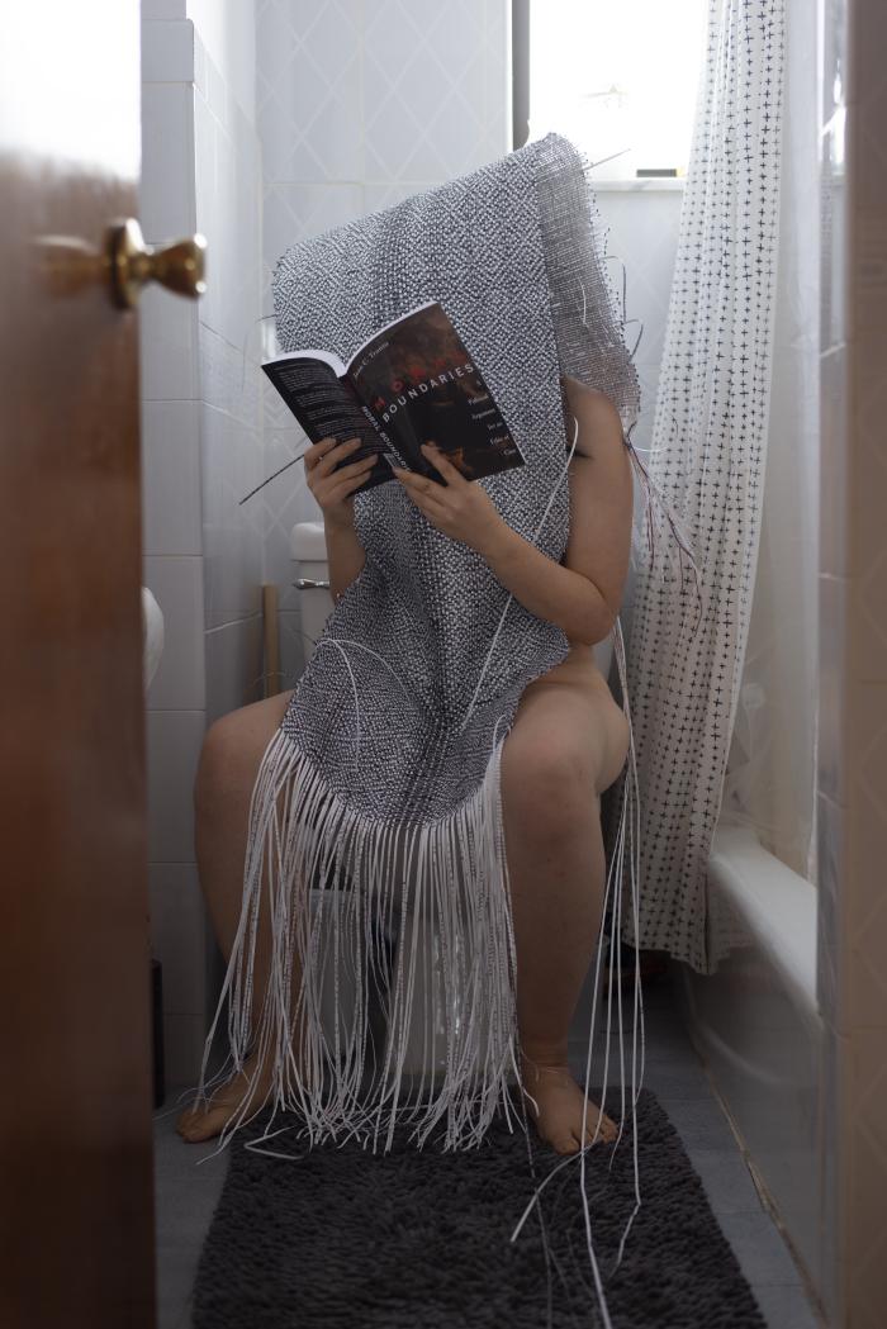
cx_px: 444
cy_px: 664
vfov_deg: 39.6
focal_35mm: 50
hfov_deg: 27.0
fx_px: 1847
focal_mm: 50
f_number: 2.8
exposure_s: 1/40
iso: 400
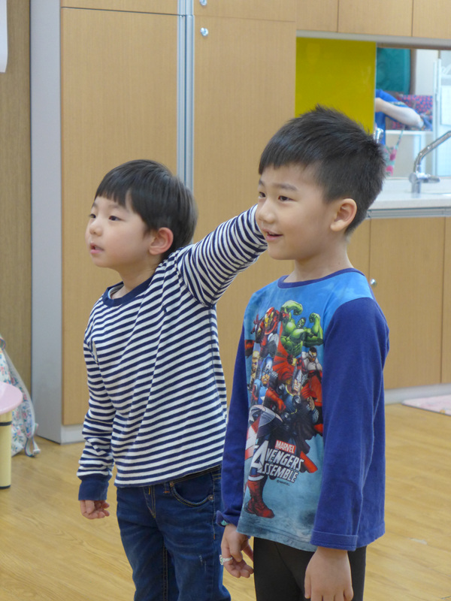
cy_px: 300
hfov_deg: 16.4
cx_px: 226
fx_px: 1563
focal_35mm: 90
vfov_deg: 21.8
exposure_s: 1/100
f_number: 2.3
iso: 400
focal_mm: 17.7
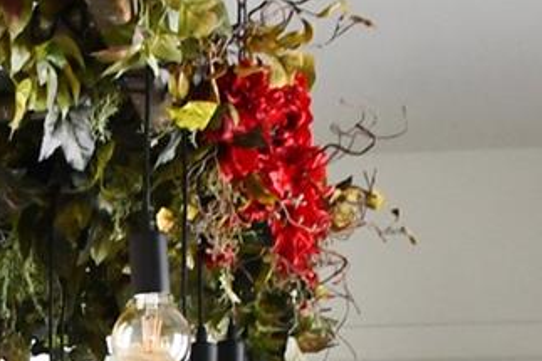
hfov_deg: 11.5
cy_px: 969
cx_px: -277
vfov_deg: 7.3
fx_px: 2573
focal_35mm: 171
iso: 800
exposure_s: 1/160
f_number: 3.5
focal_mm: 18
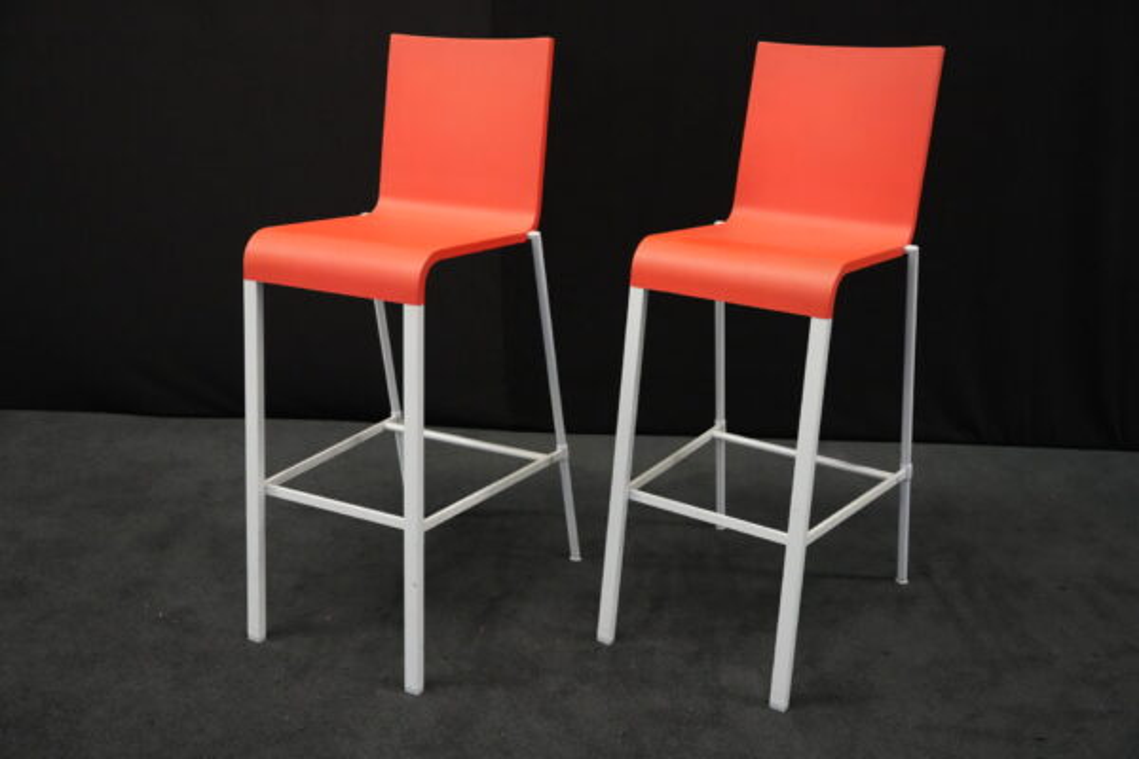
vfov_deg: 40.0
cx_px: 570
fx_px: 1044
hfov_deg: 57.2
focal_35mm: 33
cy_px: 380
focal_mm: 33
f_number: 4
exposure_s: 1/160
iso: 8000
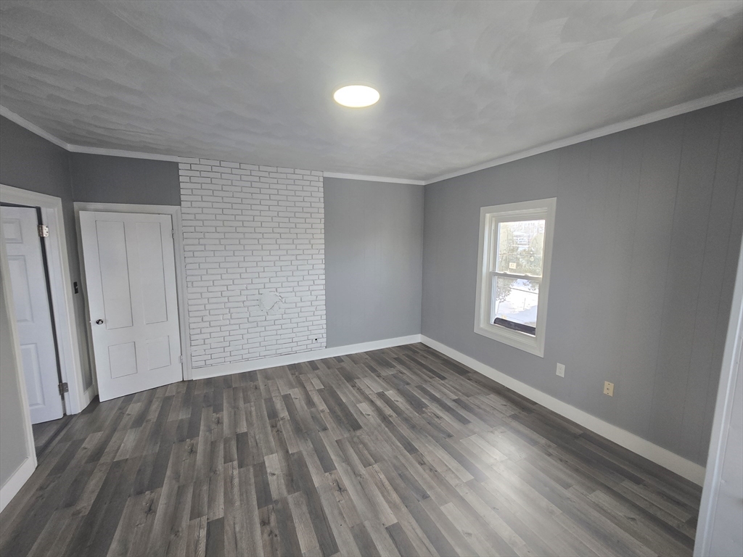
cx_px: 372
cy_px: 278
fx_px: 279
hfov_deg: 106.2
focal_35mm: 13
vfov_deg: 89.9
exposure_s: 1/60
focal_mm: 2.2
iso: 64
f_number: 2.2
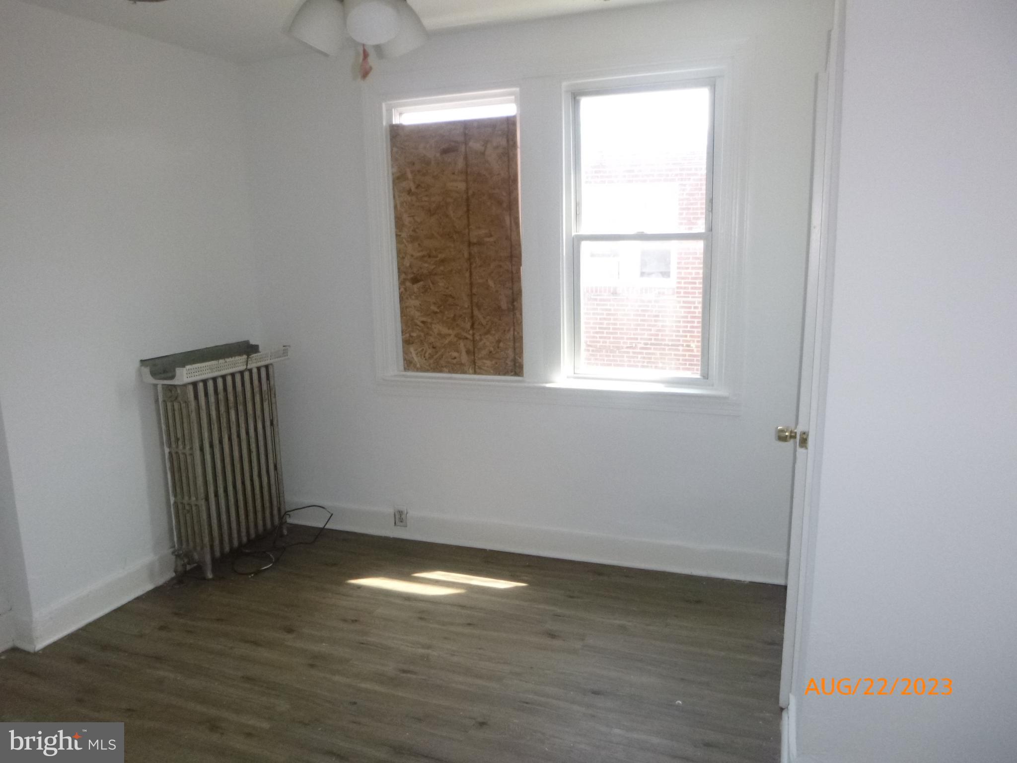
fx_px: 734
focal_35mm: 25
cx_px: 508
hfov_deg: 69.4
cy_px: 382
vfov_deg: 54.9
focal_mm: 4.5
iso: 400
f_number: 3.9
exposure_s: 1/125
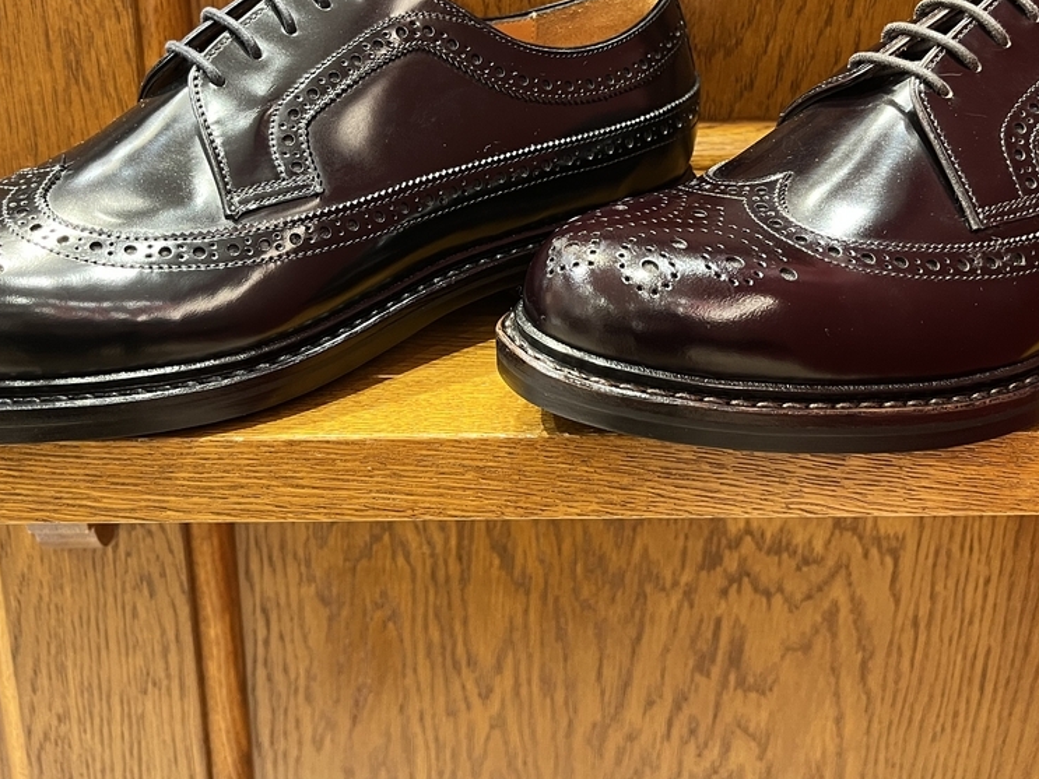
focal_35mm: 42
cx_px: 522
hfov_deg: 44.8
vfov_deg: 33.7
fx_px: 1260
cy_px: 199
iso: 200
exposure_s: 1/50
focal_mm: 5.1
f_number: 1.6
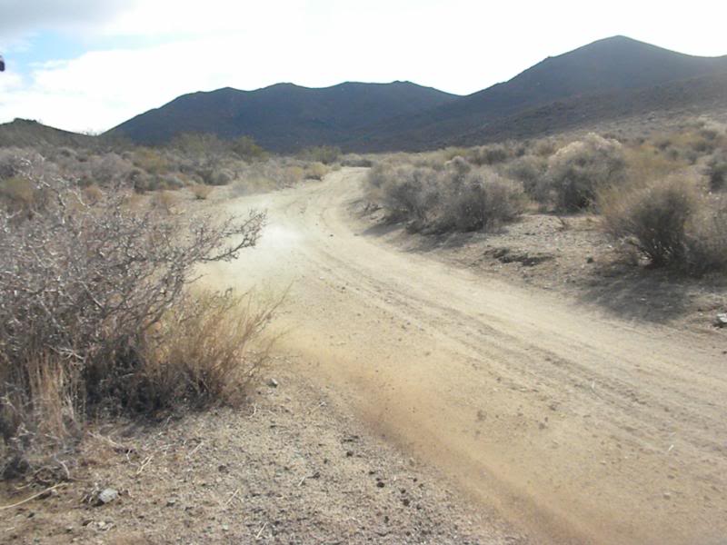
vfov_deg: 38.7
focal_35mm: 37
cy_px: 272
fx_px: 777
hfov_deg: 50.1
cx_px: 364
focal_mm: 6.6
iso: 640
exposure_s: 1/805
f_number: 10
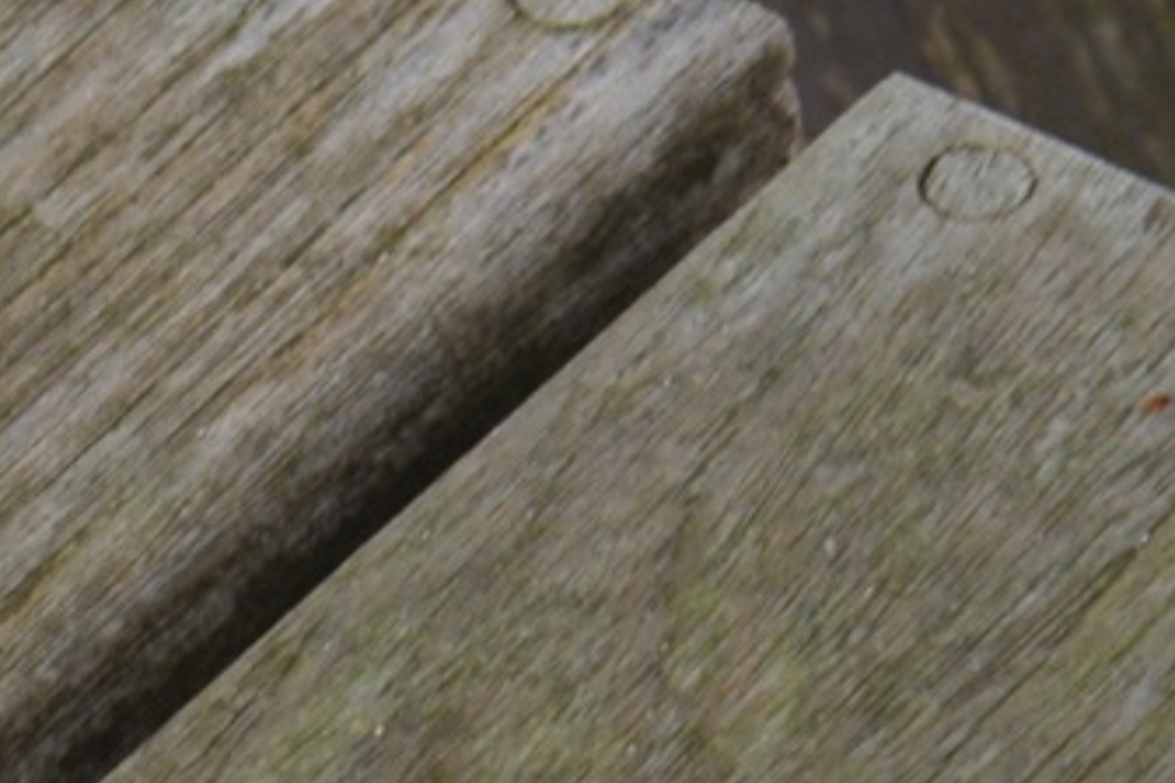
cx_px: -1192
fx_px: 12369
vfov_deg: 3.6
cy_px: 1124
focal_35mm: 379
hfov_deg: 5.3
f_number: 7.1
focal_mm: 34
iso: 200
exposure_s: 1/200
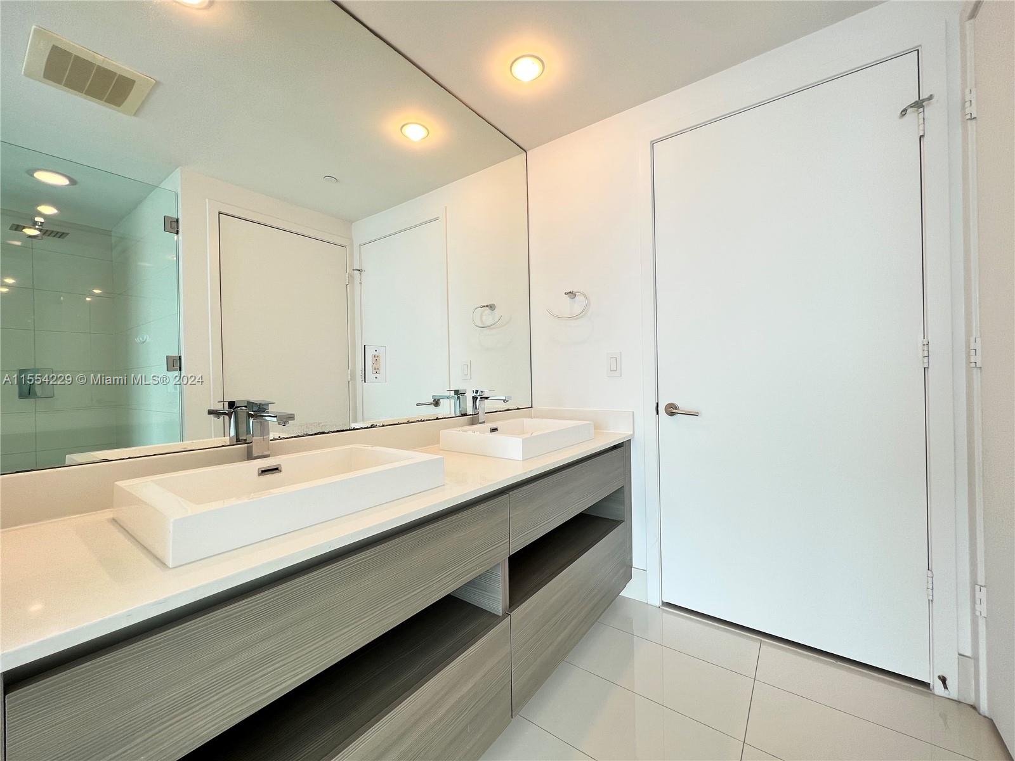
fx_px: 381
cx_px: 508
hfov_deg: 106.2
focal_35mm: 13
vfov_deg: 89.9
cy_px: 380
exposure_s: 1/120
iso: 40
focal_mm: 1.57
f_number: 1.8
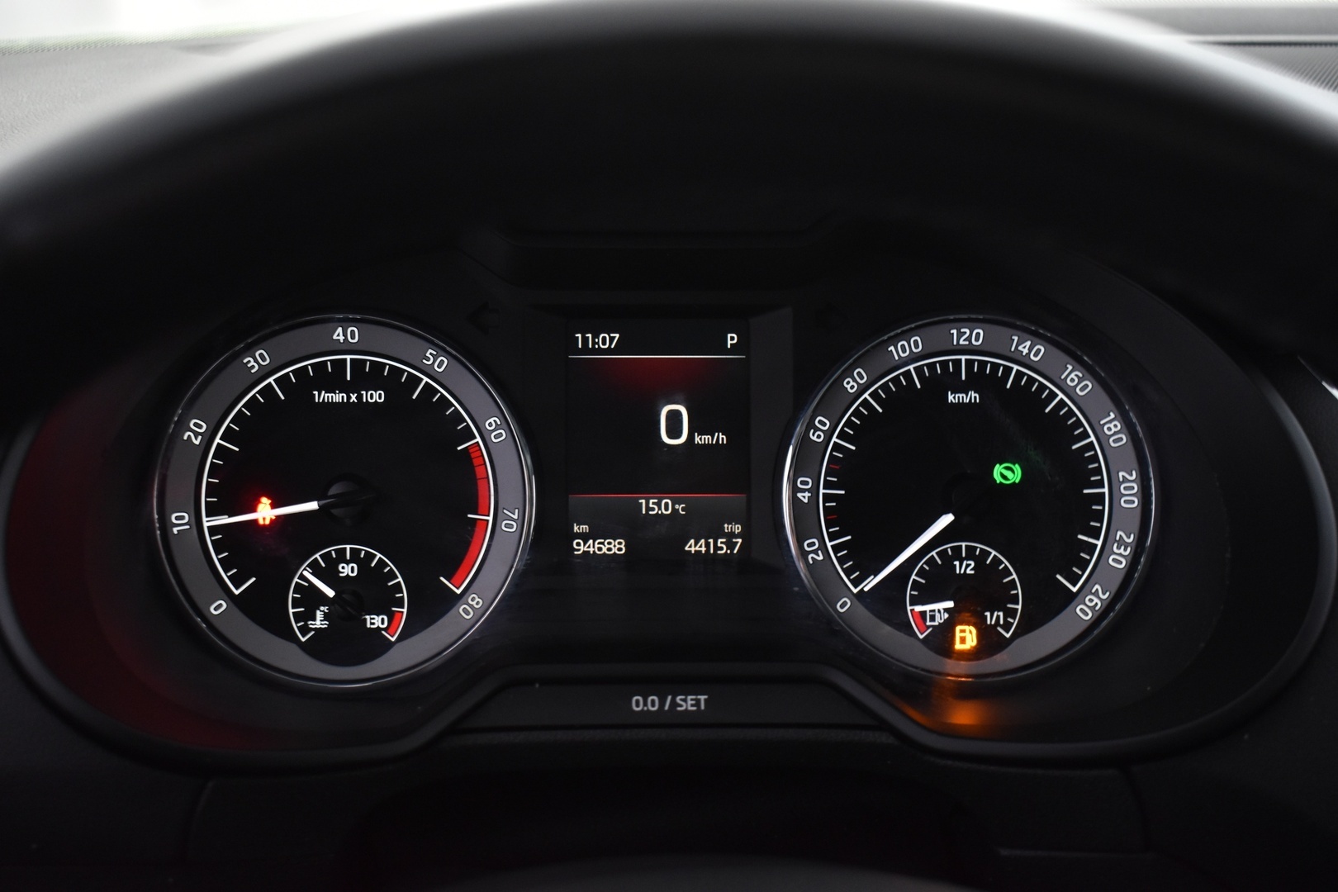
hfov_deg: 42.3
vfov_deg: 28.9
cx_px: 669
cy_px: 446
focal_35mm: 46
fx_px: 1728
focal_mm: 31
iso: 1250
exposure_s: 1/15
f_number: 5.6
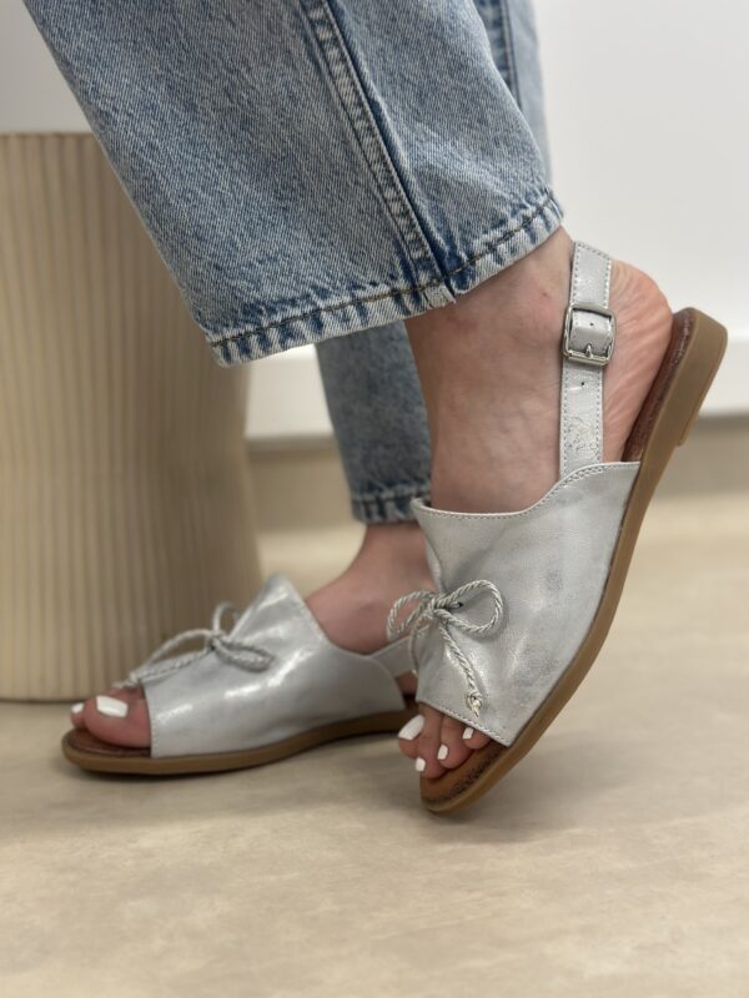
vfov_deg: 39.7
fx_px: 1385
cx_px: 374
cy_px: 499
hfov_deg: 30.3
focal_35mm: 48
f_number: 1.78
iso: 200
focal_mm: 6.86
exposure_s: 1/100
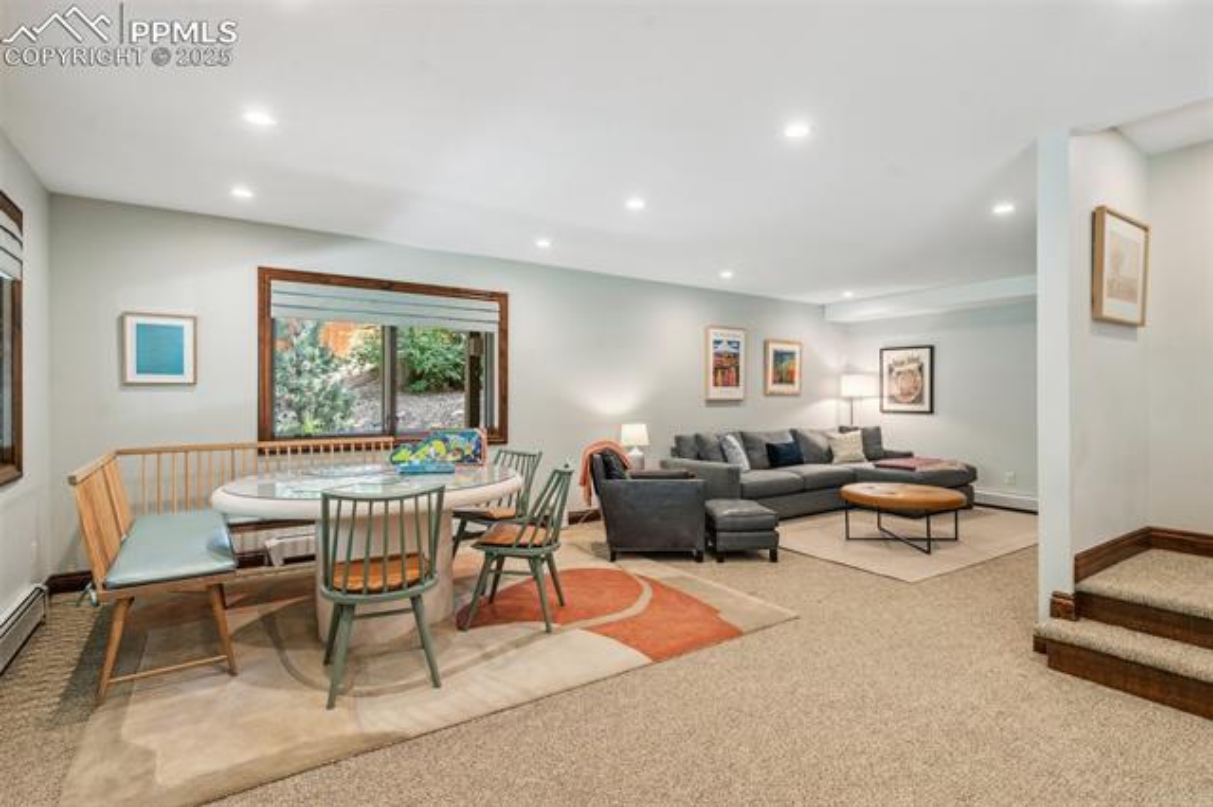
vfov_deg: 70.4
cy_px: 404
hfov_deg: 93.3
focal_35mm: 17
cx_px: 606
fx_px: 572
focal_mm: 17
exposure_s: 1/2.5
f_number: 7.1
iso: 100
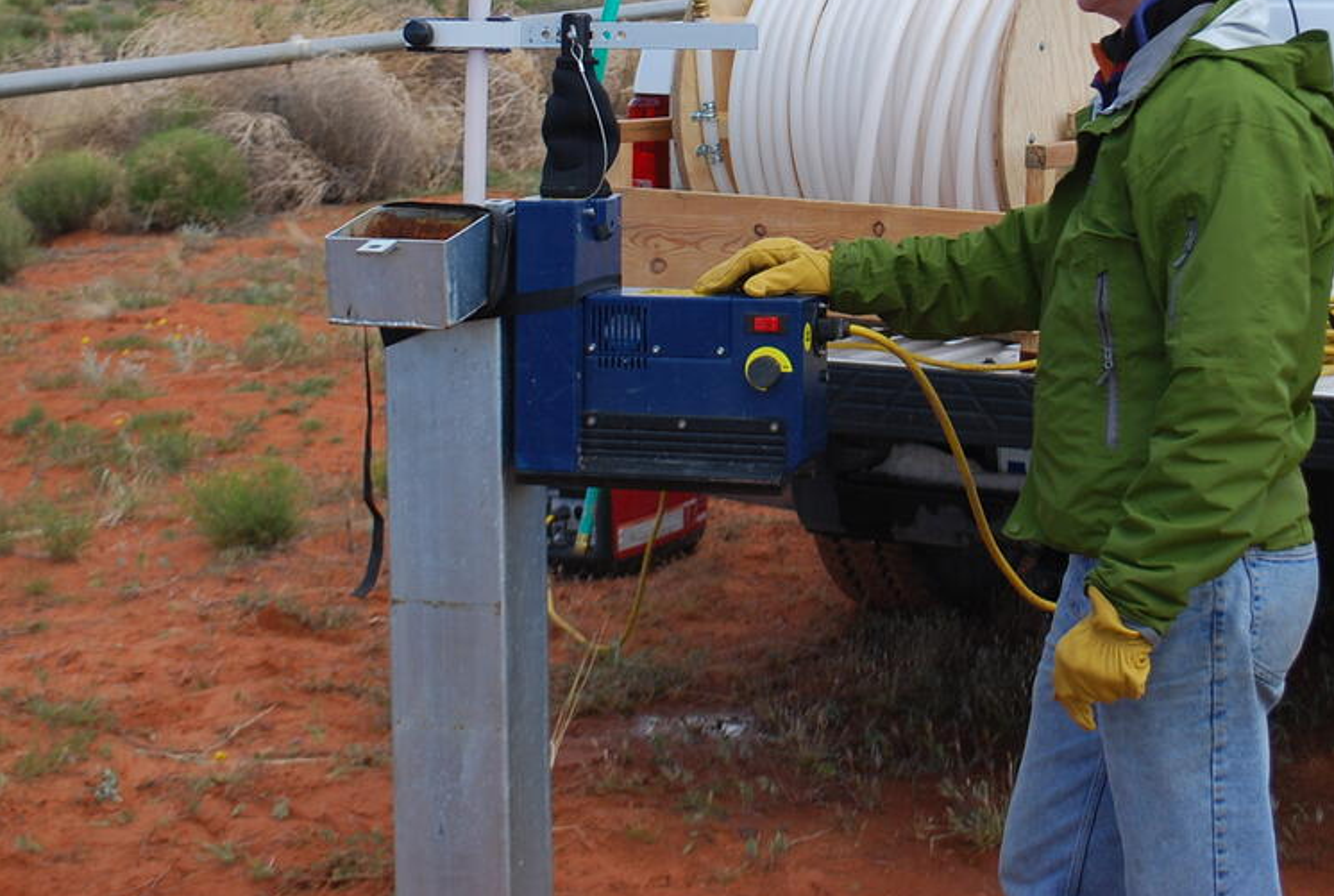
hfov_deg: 25.9
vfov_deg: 17.4
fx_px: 2893
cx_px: 762
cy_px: 101
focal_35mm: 78
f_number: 4.8
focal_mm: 29
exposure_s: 1/640
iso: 200
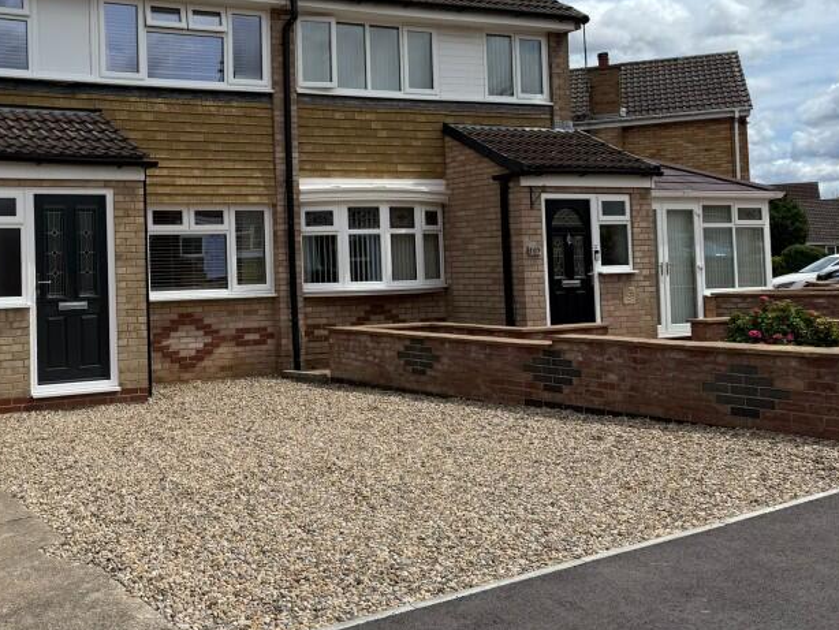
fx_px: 970
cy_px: 230
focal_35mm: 40
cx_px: 180
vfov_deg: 35.7
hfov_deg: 44.7
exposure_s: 1/8130
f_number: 1.78
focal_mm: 6.76
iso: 80
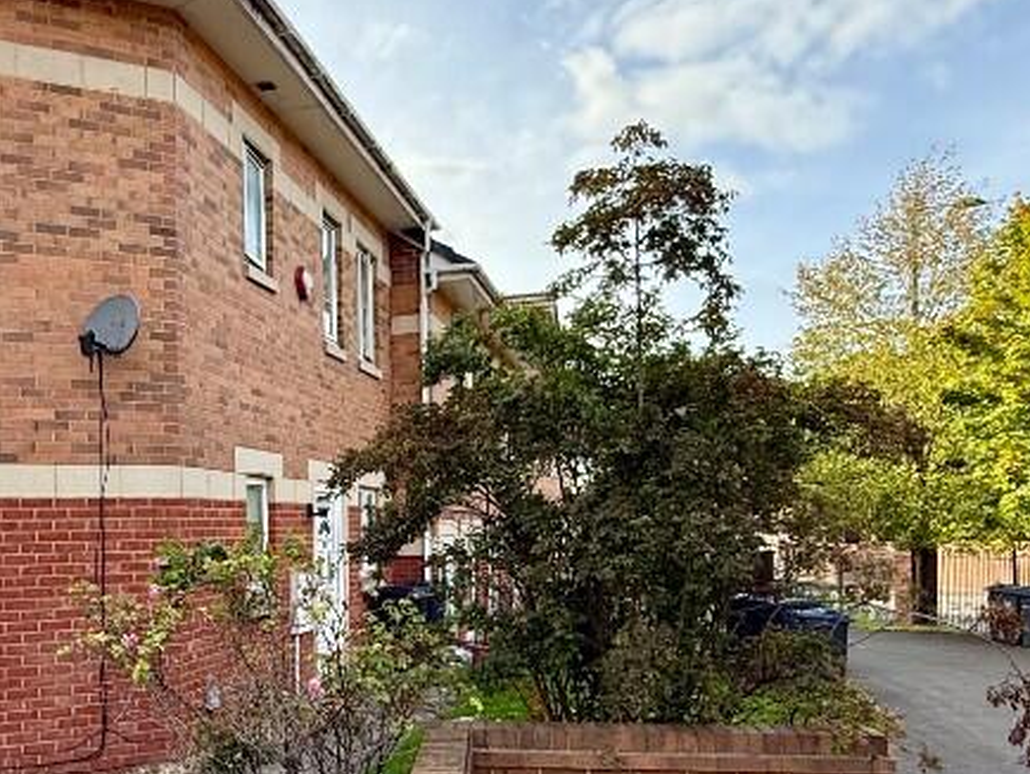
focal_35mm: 33
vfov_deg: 42.4
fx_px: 982
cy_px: 518
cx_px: 299
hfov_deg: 53.6
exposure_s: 1/482
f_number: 2.2
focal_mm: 2.22
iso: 64
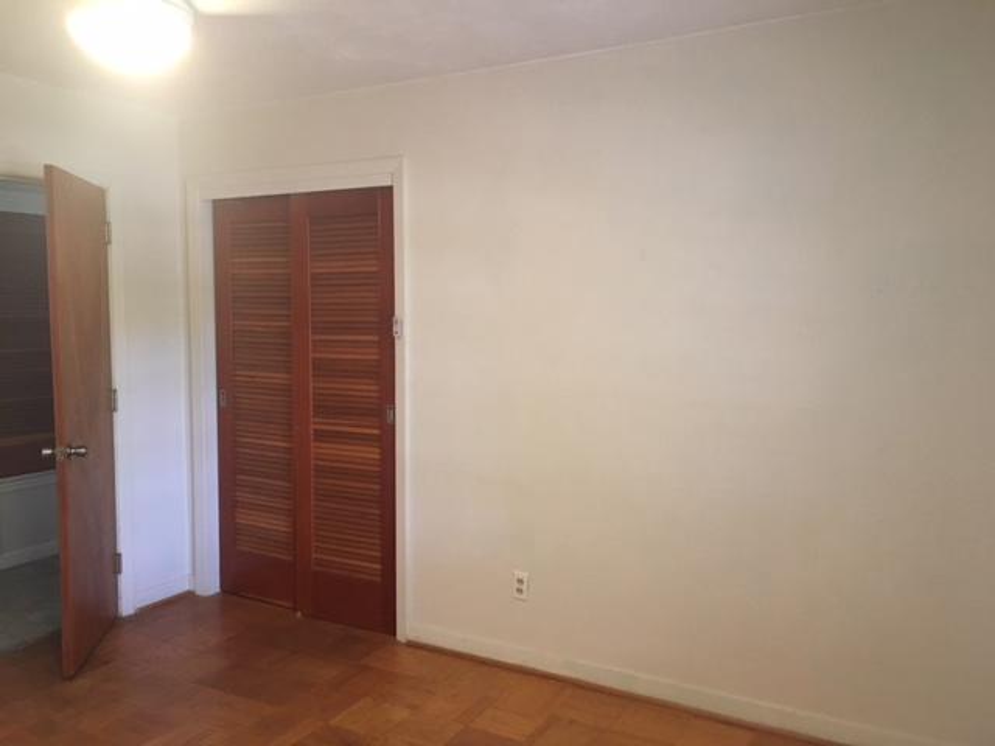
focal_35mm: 29
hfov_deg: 61.7
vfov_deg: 48.2
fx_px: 834
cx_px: 498
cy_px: 373
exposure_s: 1/30
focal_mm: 4.15
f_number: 2.2
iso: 160
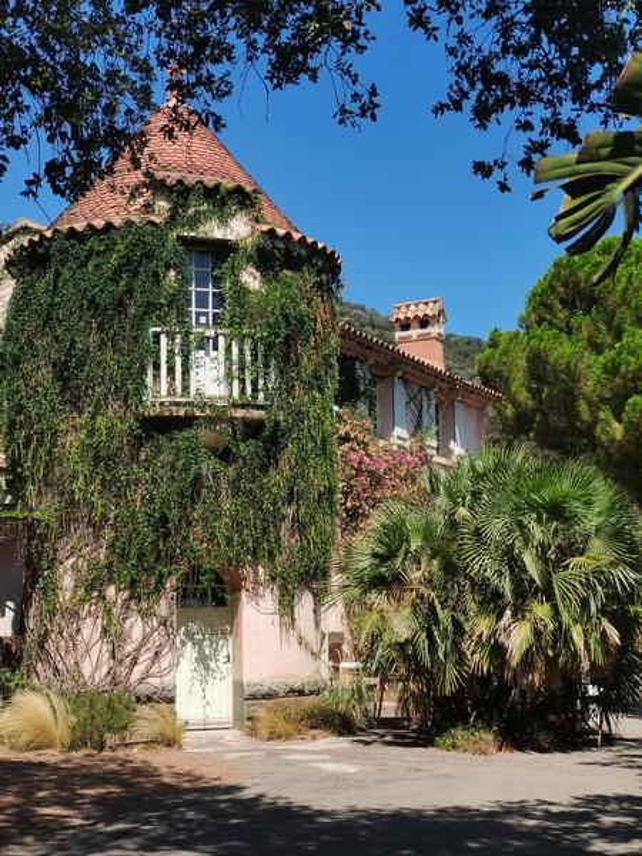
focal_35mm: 52
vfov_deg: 36.8
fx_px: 1286
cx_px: 321
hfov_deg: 28.0
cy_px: 428
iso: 50
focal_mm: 5.58
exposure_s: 1/1815
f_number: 1.8
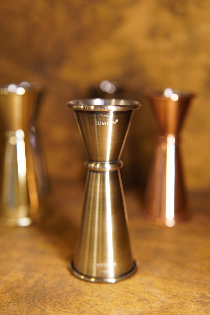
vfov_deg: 43.6
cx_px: 105
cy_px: 158
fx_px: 394
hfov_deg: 29.9
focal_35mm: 45
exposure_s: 1/160
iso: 1600
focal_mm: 30
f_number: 2.2
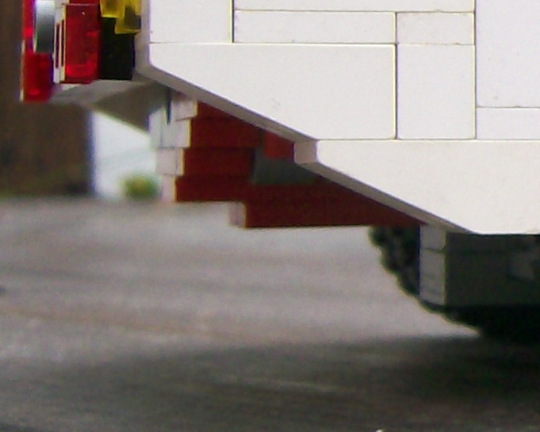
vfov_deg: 10.0
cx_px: 1159
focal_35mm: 154
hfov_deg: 11.1
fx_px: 2462
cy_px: 61
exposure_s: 1/44.2
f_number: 2.8
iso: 80
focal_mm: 5.8
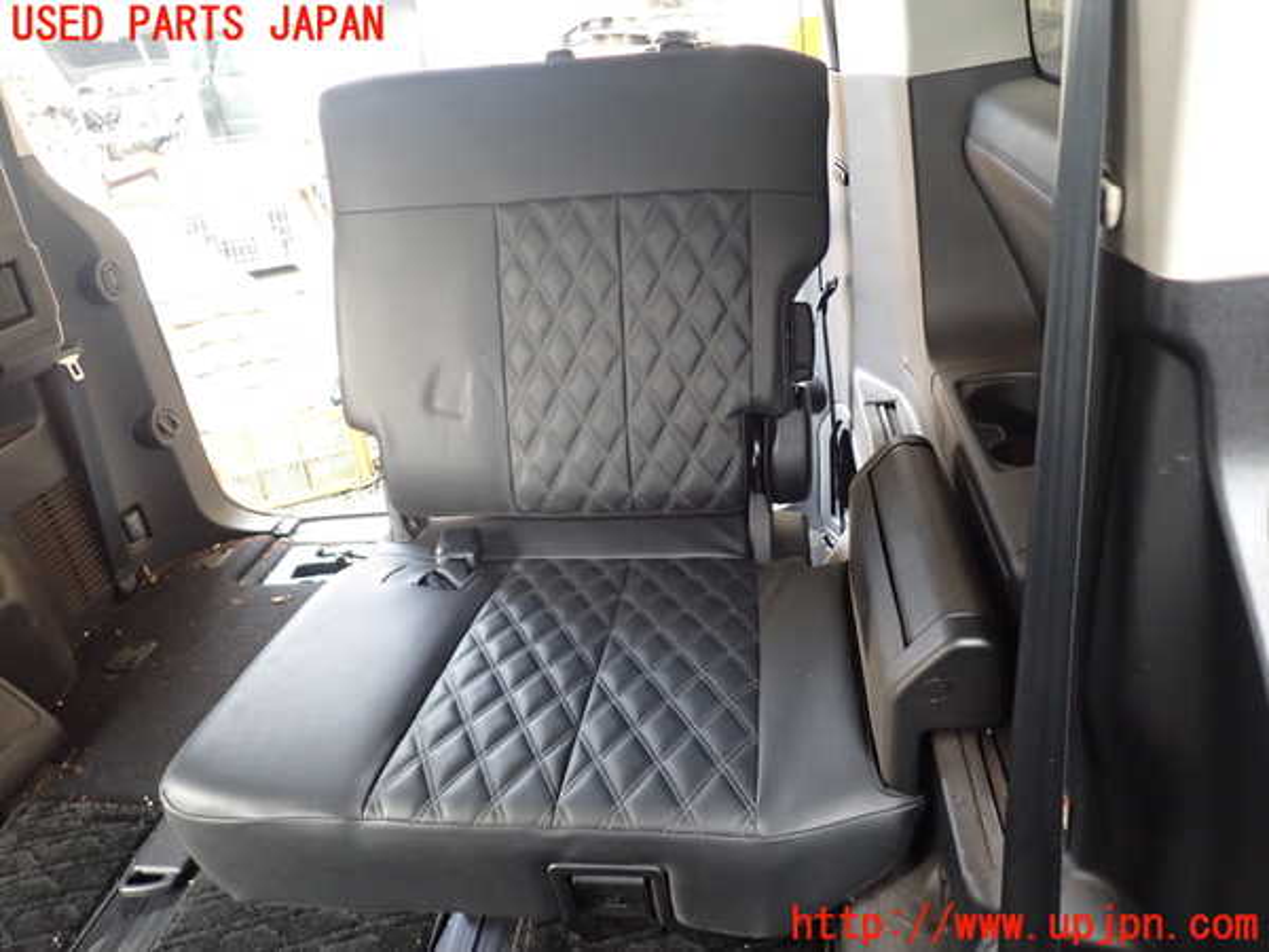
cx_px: 634
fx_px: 916
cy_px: 476
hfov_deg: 69.4
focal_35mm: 25
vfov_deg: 54.9
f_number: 2
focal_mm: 4.5
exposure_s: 1/30
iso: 400
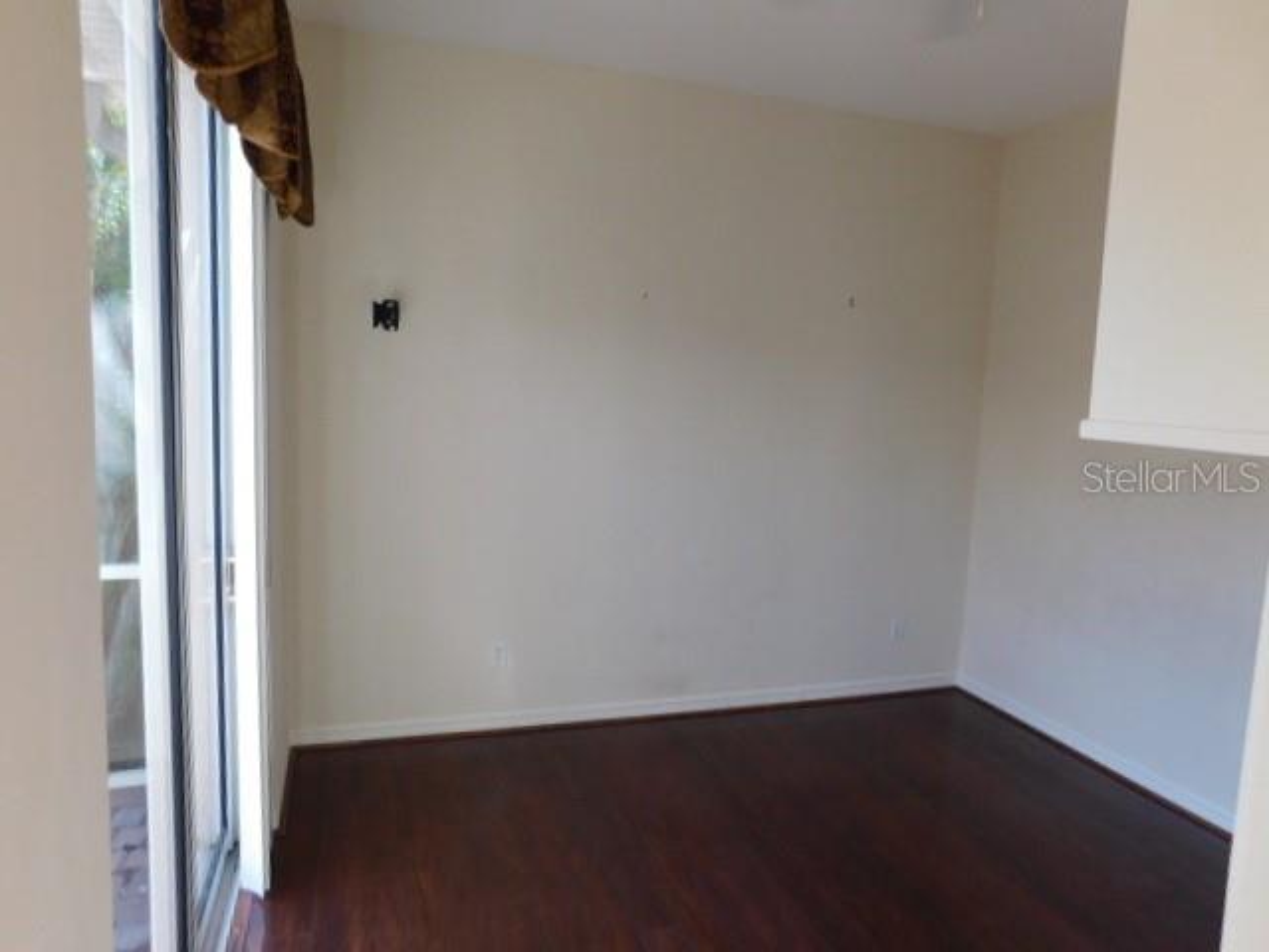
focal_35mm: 23
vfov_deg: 58.9
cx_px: 634
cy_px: 476
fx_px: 843
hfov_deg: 73.9
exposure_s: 1/30
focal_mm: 4
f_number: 3
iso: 220
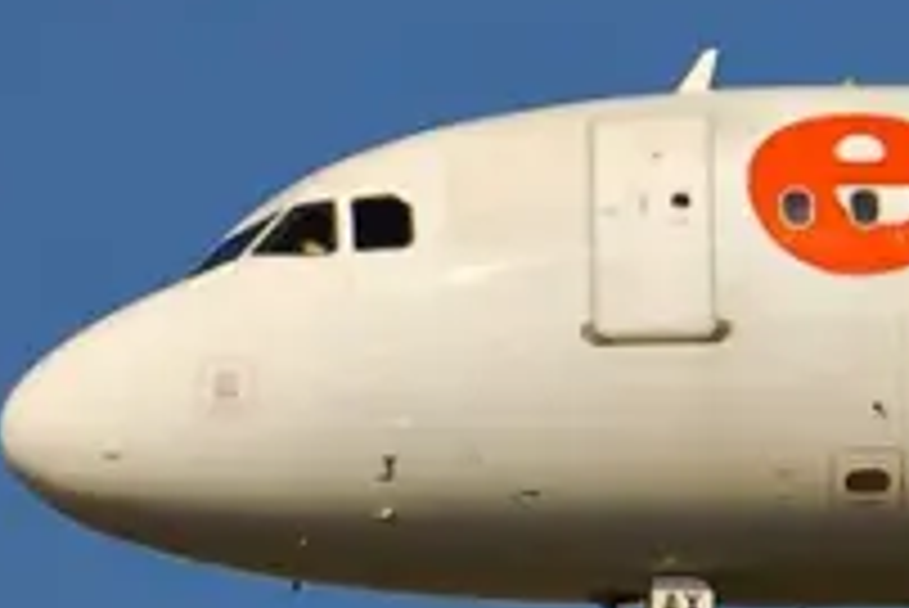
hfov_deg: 1.9
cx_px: 2128
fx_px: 26910
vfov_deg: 1.3
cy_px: 408
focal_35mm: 1065
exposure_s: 1/750
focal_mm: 140
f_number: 8
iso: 200
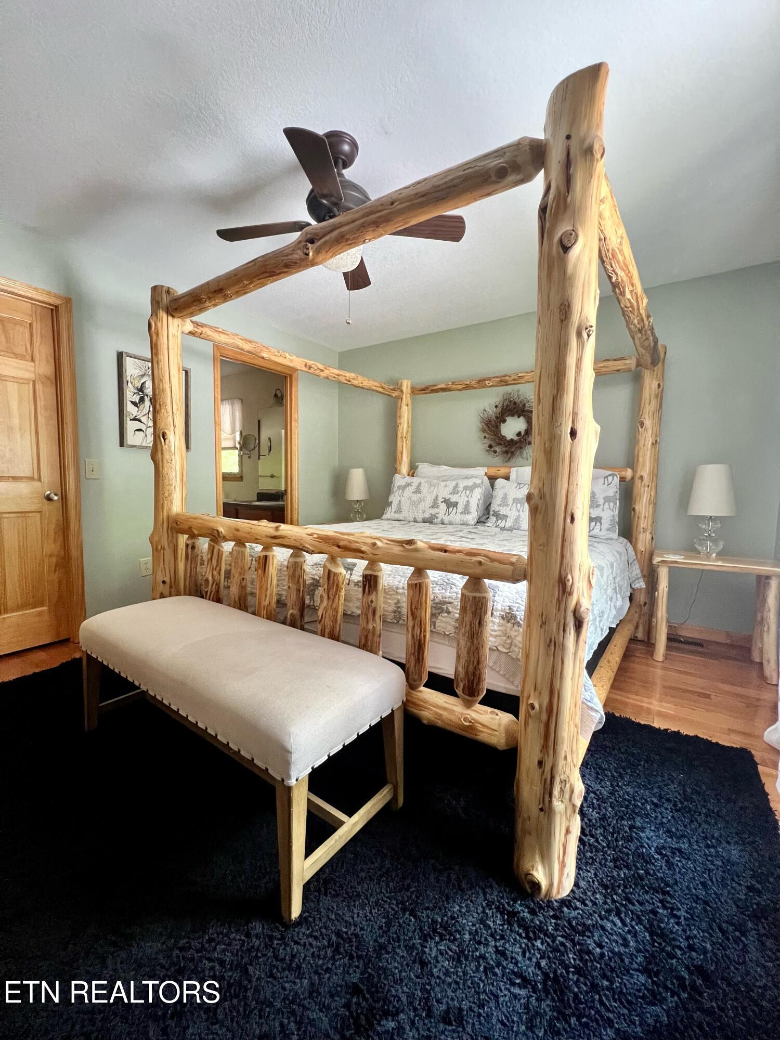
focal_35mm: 13
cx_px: 390
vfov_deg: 106.2
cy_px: 520
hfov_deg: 89.9
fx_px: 391
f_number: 1.8
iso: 500
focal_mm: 1.57
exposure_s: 1/60
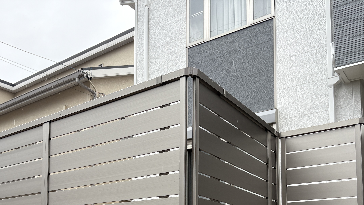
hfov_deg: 45.4
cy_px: 211
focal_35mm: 44
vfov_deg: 25.6
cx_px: 109
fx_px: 425
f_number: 1.6
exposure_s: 1/350
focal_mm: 5.96
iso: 64
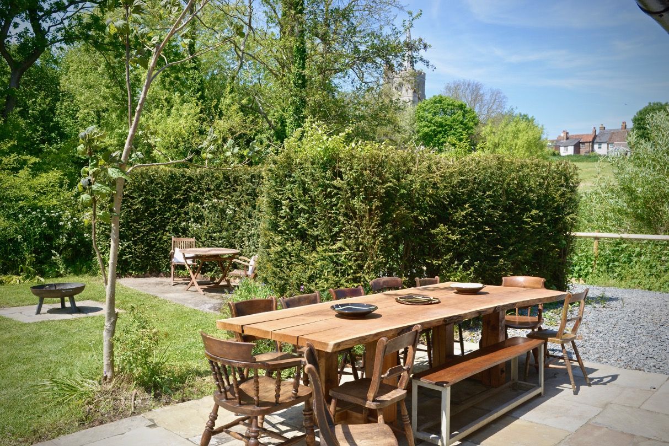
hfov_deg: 60.3
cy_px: 223
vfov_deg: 42.3
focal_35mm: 31
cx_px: 334
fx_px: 576
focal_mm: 31
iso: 320
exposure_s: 1/320
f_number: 8
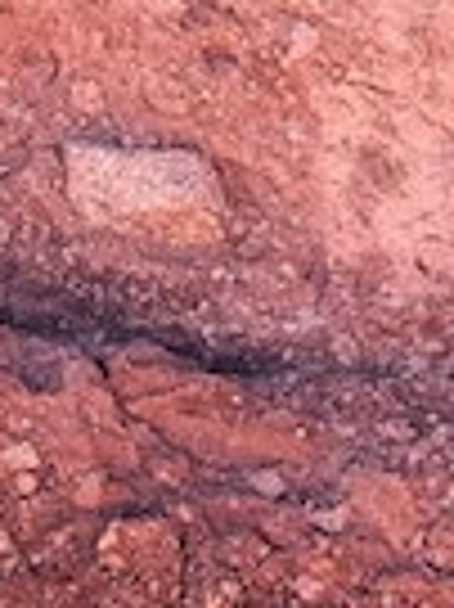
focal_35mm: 135
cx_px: 267
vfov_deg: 14.2
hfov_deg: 11.0
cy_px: -86
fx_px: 2364
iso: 25
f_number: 1.8
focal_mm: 4.2
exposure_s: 1/280
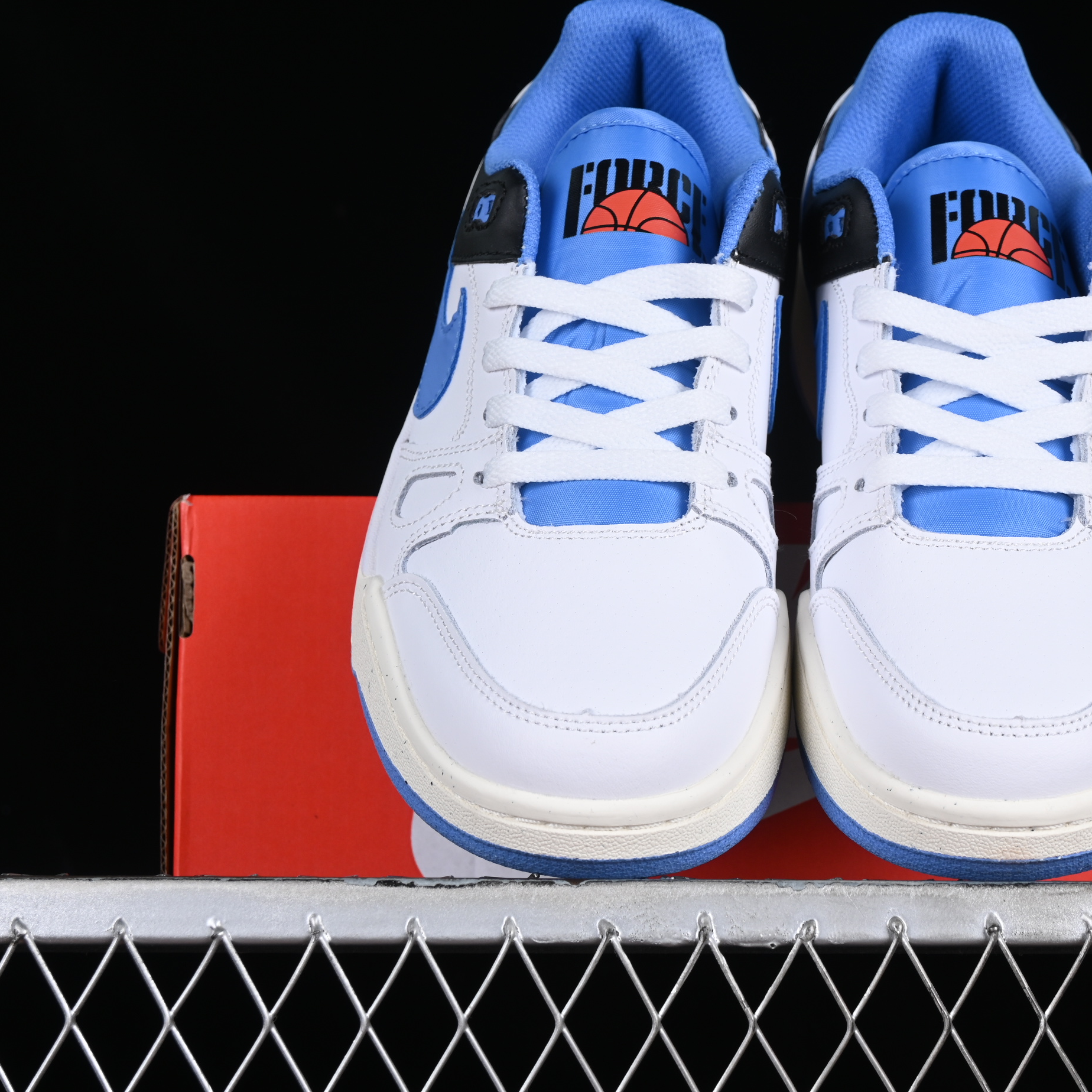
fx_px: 3426
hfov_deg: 18.0
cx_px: 783
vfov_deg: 18.1
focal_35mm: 96
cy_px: 546
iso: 160
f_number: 8
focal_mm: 50
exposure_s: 1/80
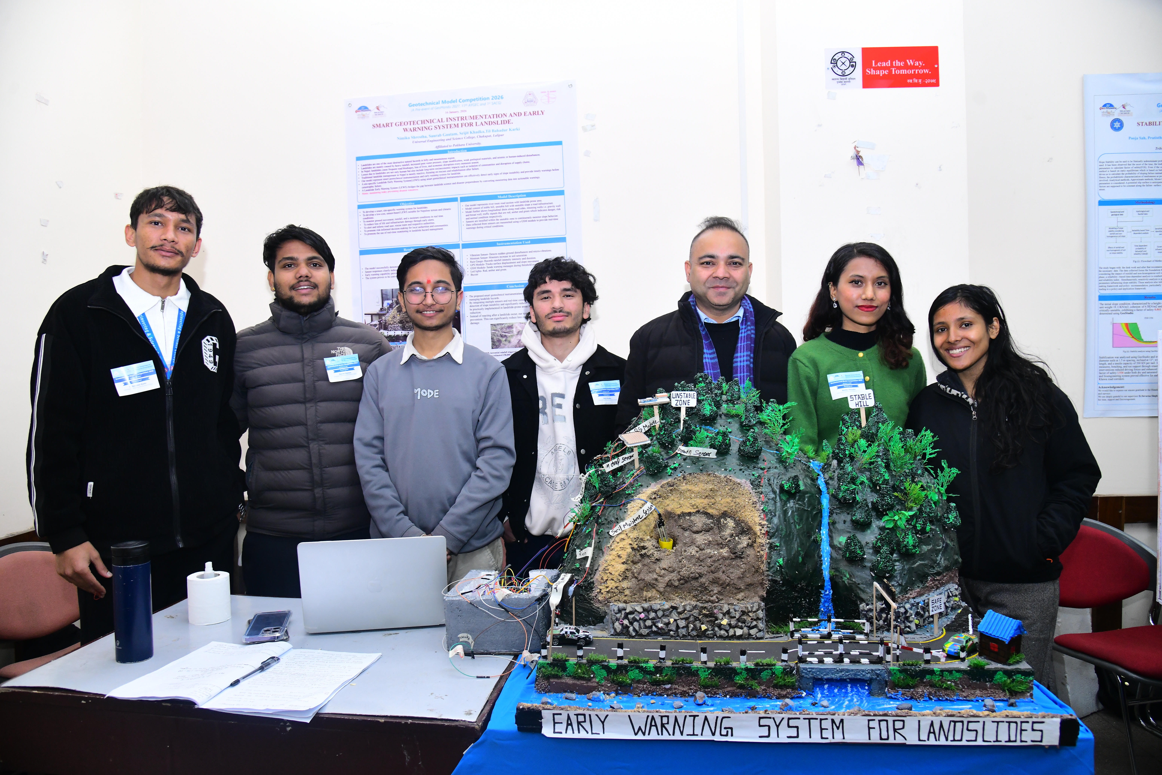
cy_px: 388
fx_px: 775
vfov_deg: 53.1
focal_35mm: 24
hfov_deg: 73.7
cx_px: 581
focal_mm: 24
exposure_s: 1/60
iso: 1600
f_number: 5
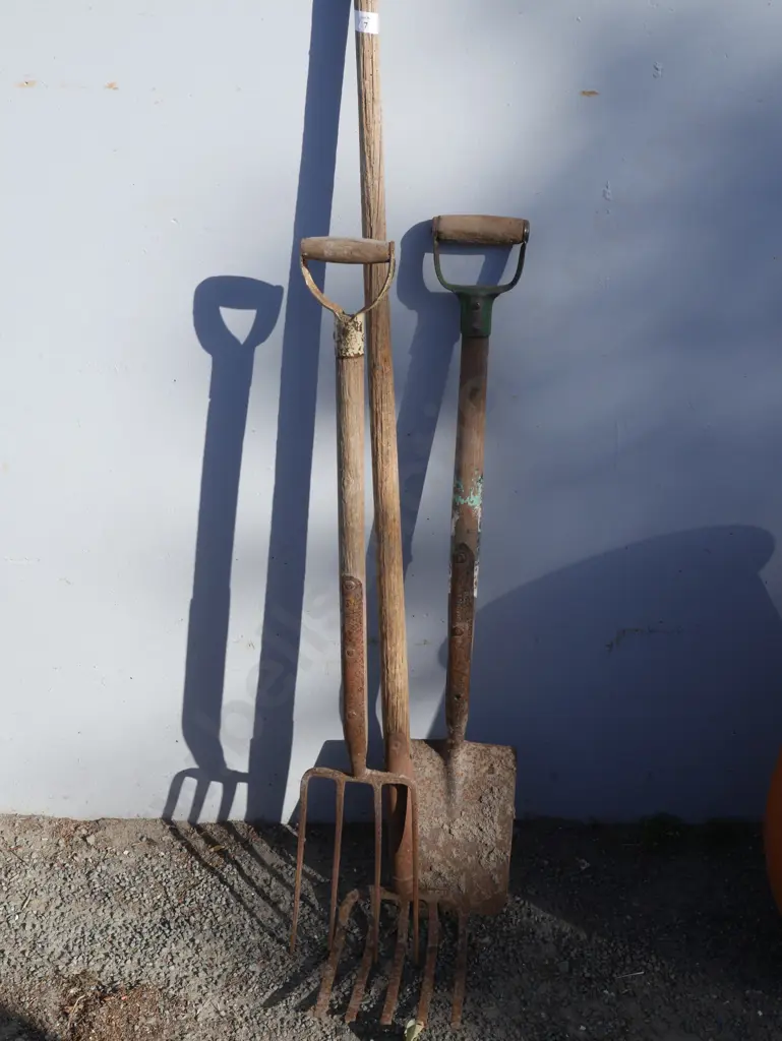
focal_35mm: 44
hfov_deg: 32.9
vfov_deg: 42.9
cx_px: 391
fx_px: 1324
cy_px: 520
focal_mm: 22
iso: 200
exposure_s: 1/320
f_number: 9
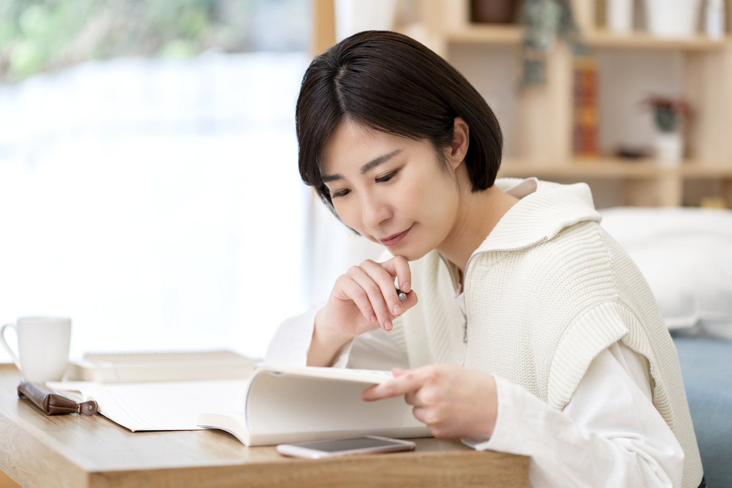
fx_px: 1728
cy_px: 244
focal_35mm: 85
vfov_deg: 16.1
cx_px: 366
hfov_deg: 23.9
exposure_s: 1/160
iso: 250
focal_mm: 85
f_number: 2.2
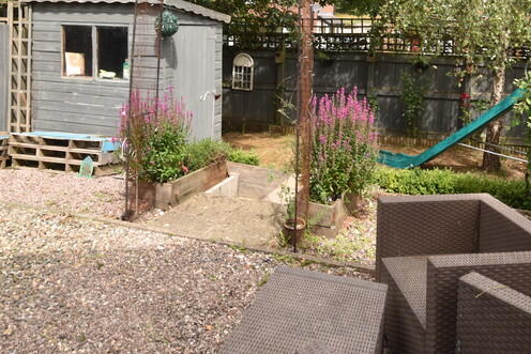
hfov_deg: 55.3
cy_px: 56
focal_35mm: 34
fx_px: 502
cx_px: 318
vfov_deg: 37.1
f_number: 6.3
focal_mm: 11
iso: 100
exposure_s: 1/200
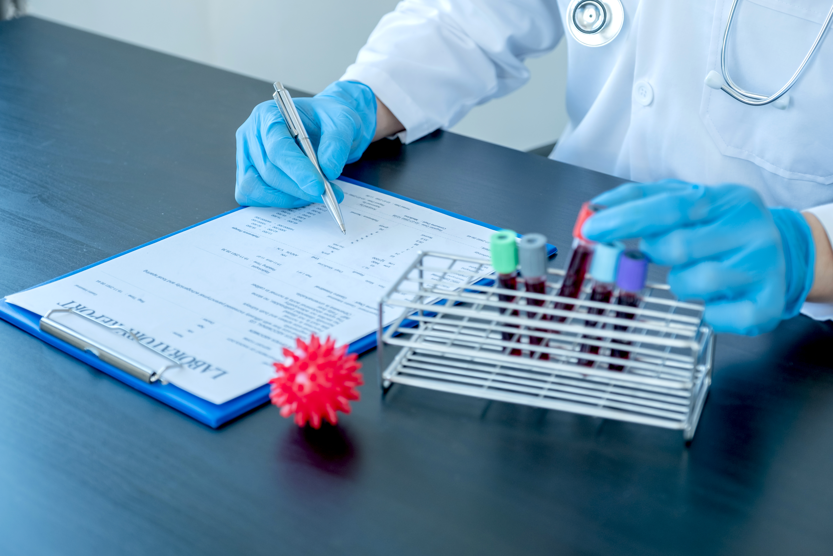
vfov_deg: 21.9
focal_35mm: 62
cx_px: 416
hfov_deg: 32.4
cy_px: 278
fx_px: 1434
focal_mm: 41.4
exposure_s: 1/125
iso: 320
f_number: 2.8
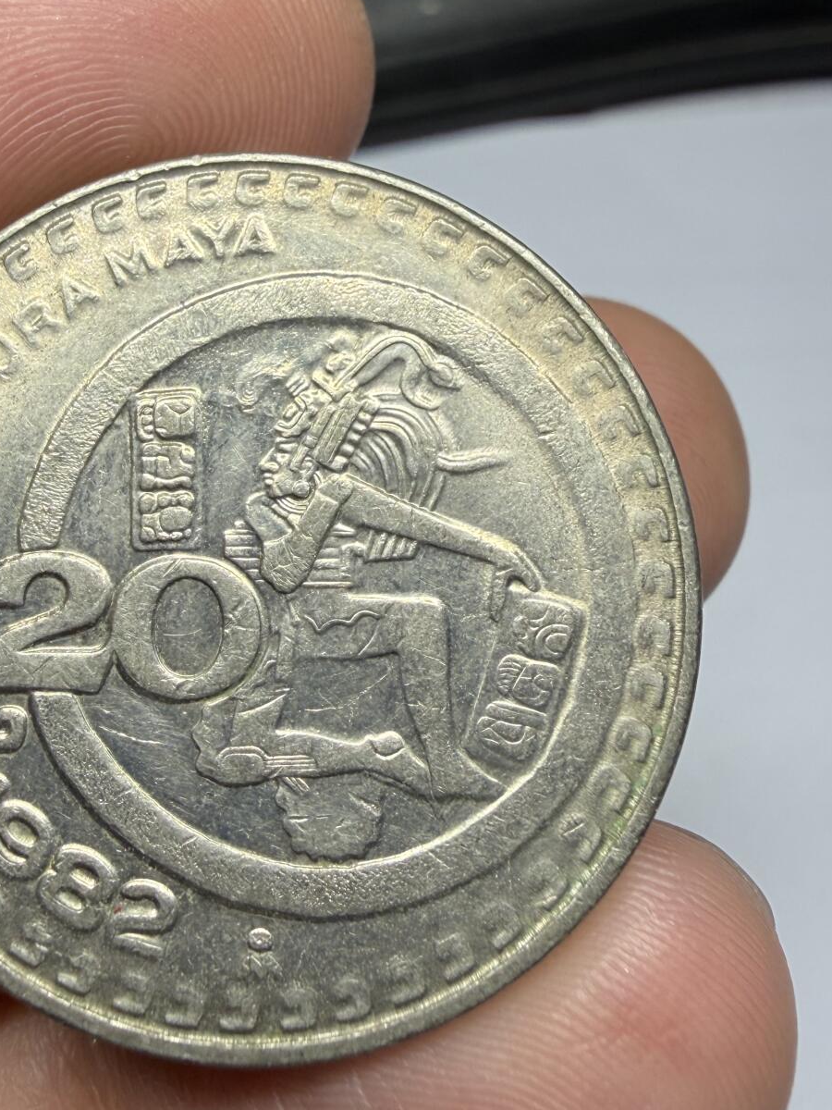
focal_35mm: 39
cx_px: 250
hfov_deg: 36.3
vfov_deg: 47.5
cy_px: 426
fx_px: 1250
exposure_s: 1/121
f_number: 2.2
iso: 64
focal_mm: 2.22
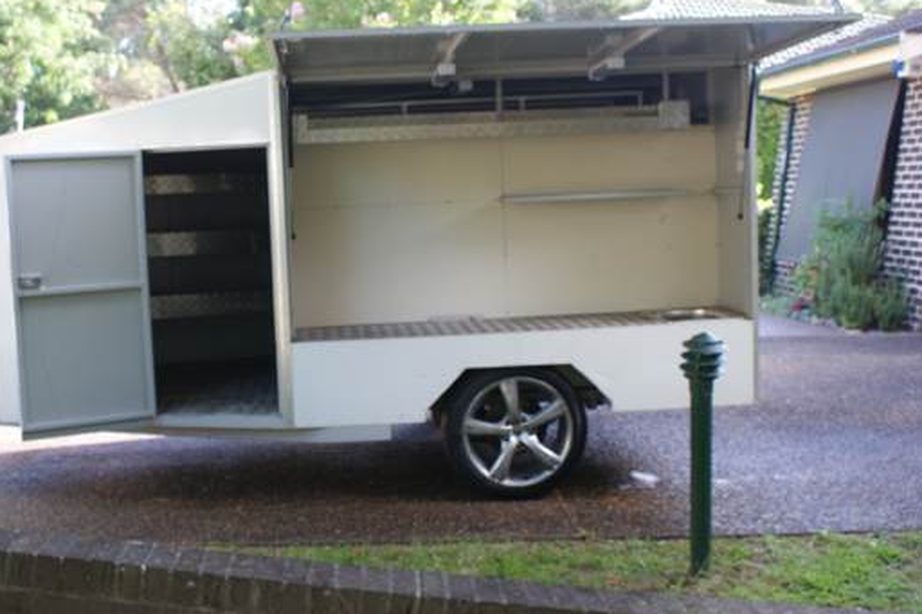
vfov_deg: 29.8
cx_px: 369
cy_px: 306
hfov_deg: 43.4
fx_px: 1152
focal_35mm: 45
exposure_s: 1/40
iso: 100
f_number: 4.5
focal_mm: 24
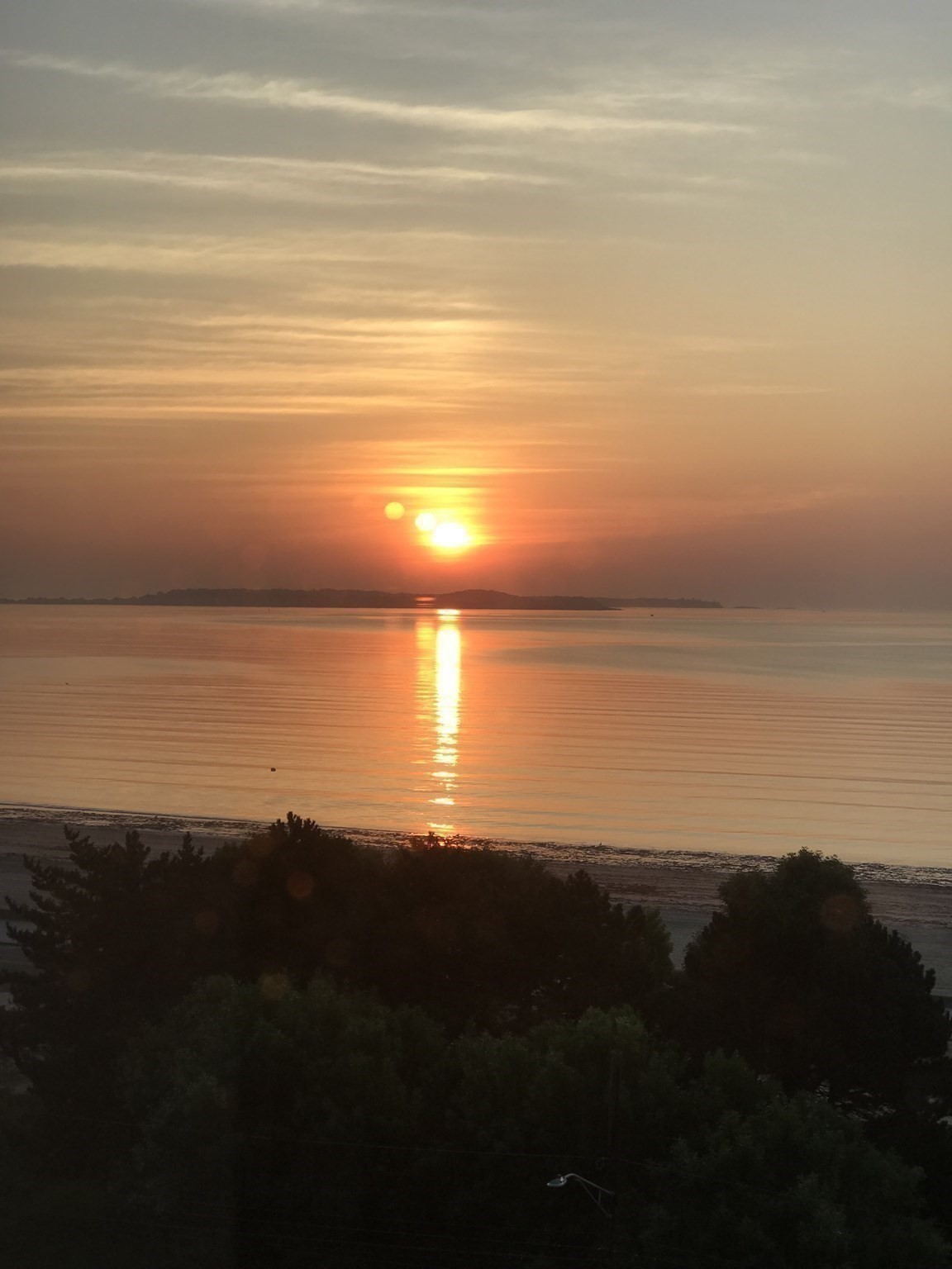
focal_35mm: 57
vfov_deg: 33.8
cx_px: 476
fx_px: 2090
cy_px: 634
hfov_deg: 25.7
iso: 20
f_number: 2.8
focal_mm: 6.6
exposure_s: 1/267
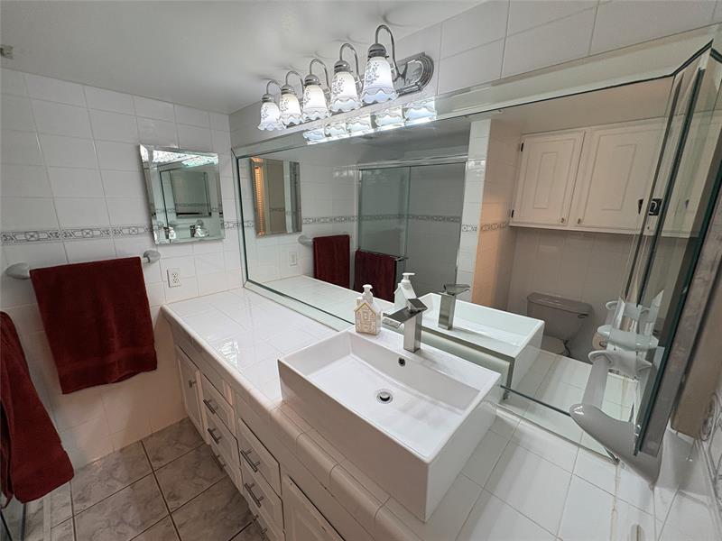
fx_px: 292
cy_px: 270
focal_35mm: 14
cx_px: 361
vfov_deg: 85.7
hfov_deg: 102.1
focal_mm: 2.22
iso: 160
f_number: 2.2
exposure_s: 1/120
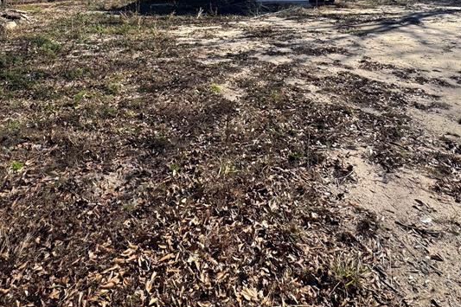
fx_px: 358
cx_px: 207
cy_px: -16
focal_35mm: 28
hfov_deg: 65.3
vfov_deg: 39.5
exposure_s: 1/787
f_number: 2.2
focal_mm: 2.22
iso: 50
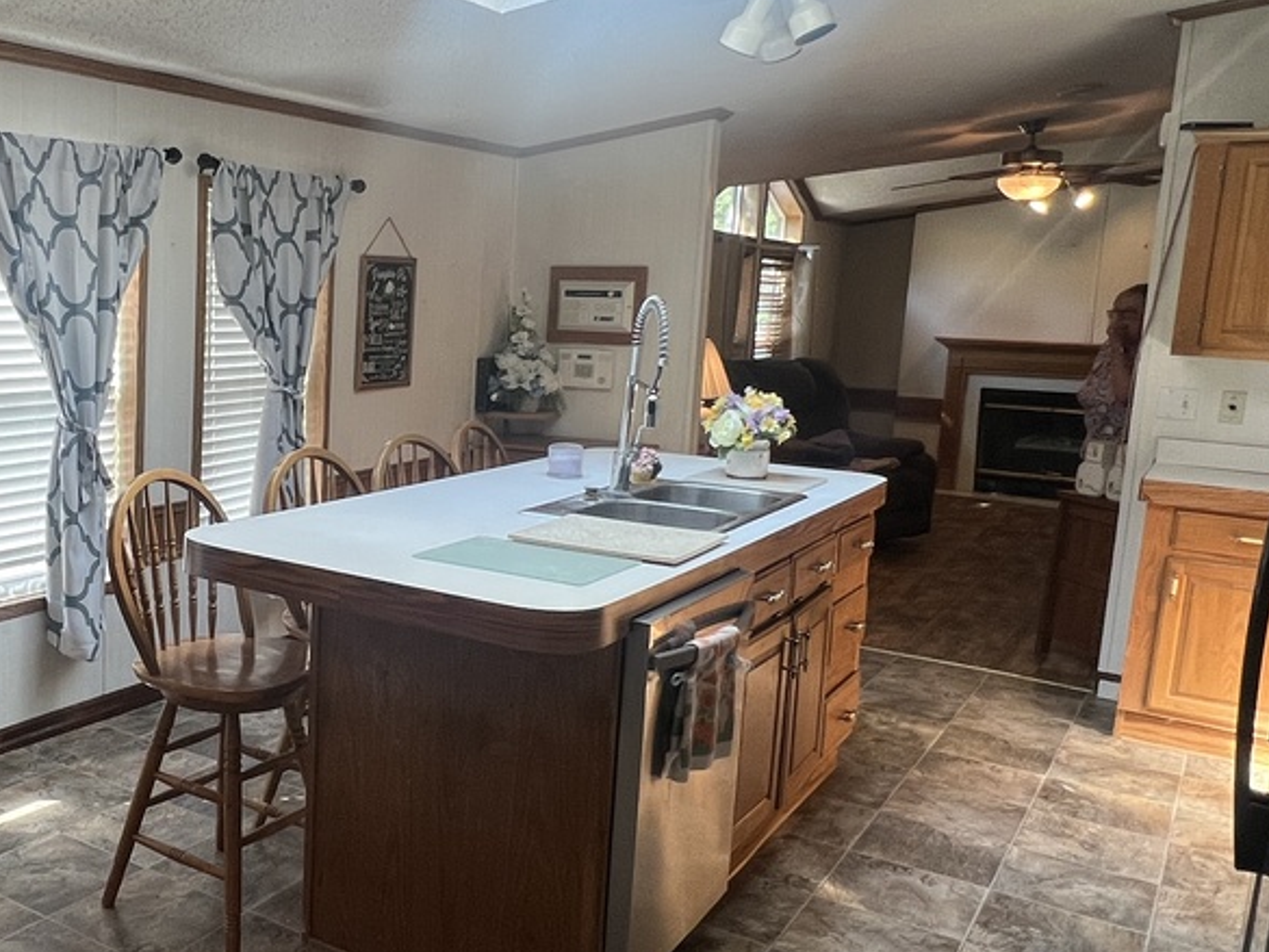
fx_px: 1173
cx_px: 258
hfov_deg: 53.2
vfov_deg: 44.2
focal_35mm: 32
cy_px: 490
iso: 80
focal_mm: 1.57
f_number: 1.8
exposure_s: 1/120
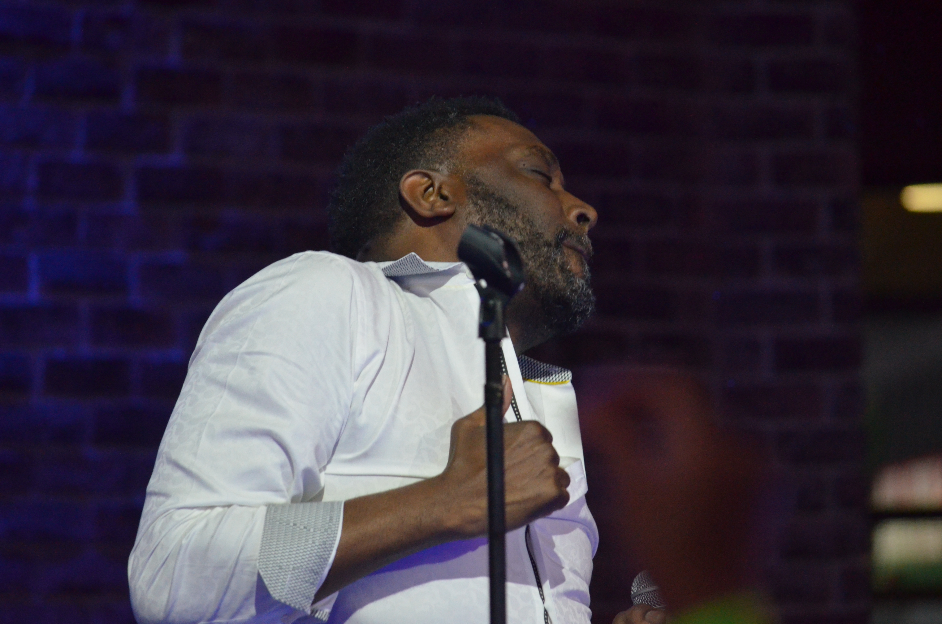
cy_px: 312
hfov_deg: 6.6
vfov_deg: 4.3
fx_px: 8225
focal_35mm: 315
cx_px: 471
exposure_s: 1/200
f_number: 5.3
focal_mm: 210
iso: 3200
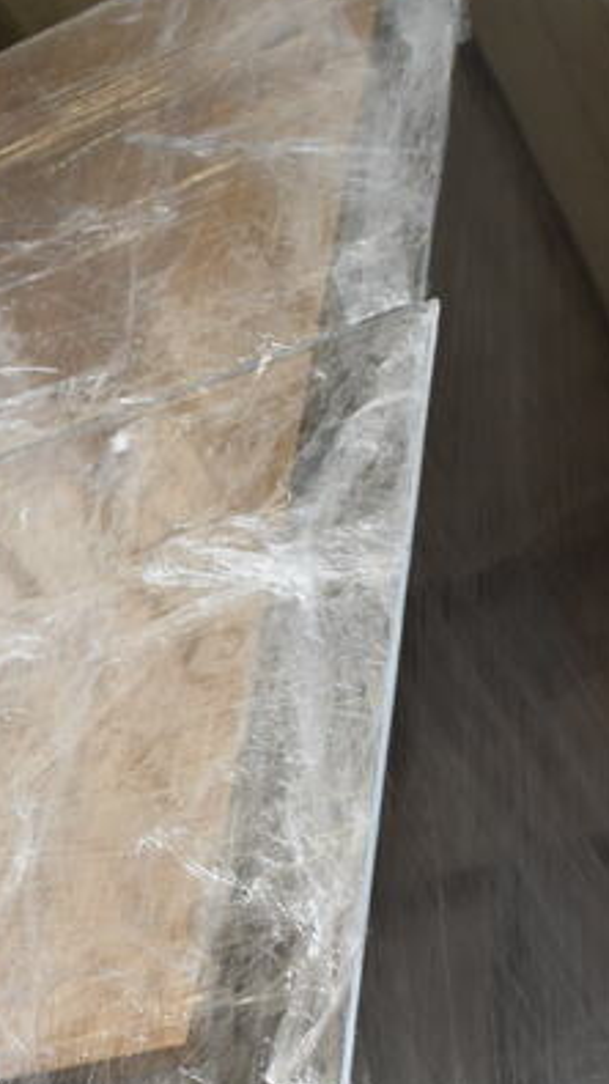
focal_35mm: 80
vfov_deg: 25.5
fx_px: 2298
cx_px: 58
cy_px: 1036
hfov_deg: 14.9
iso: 450
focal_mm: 22
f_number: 3.8
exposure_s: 1/125
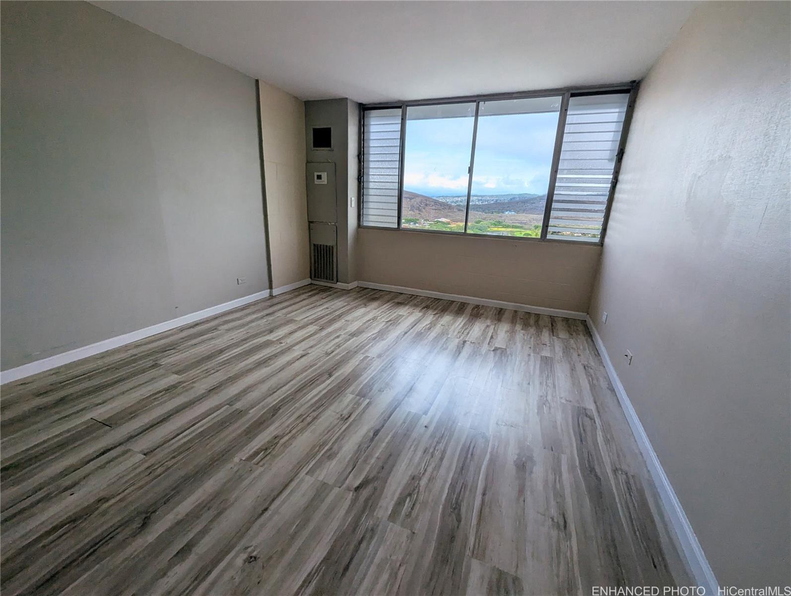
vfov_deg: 90.1
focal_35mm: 13
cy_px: 298
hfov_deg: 106.1
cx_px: 396
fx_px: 297
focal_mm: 1.95
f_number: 2.2
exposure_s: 1/570
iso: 39
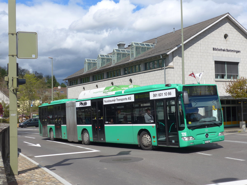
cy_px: 92
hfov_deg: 38.9
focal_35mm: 49
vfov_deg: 29.7
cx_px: 124
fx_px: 350
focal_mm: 10.1
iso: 80
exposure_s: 1/1300
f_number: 3.2
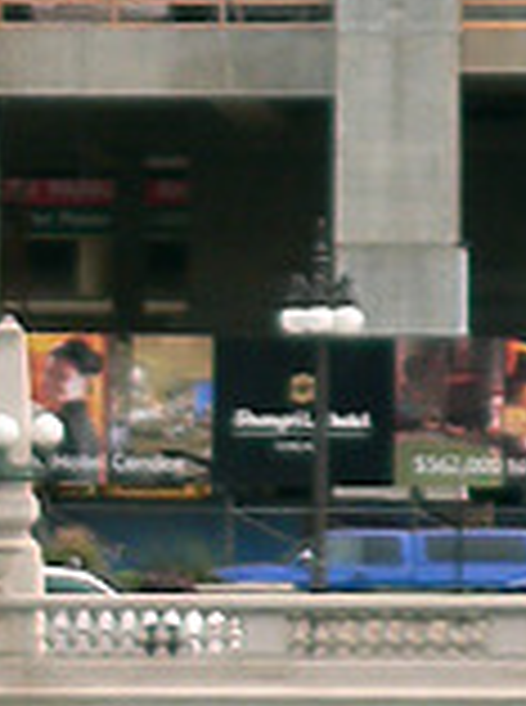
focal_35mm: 339
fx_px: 6896
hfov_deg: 4.4
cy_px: -391
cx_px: 614
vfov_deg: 5.8
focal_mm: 9.8
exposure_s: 1/80
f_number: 2.8
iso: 80
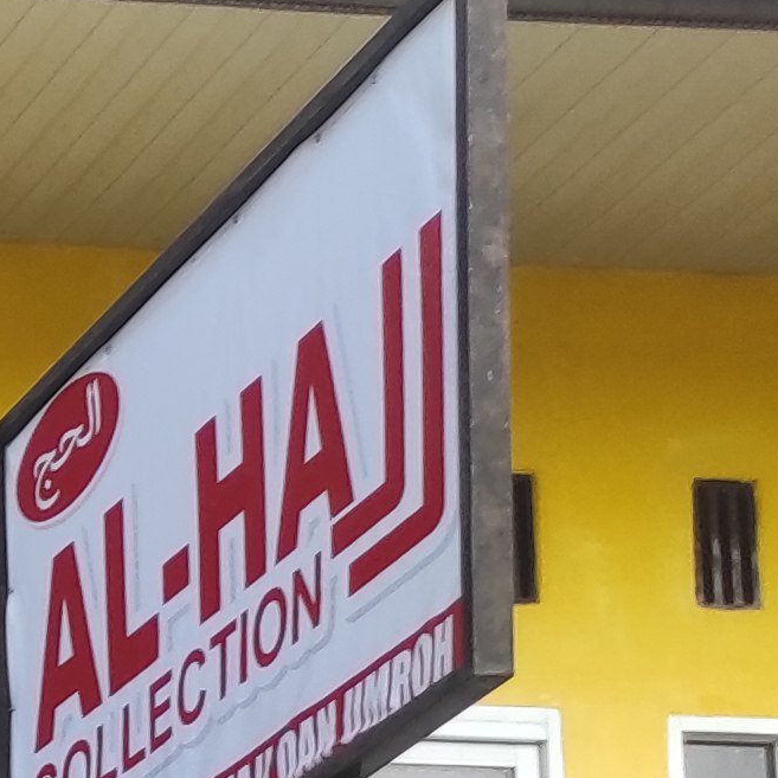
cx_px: -1594
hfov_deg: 9.0
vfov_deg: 9.8
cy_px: 1929
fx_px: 3967
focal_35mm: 156
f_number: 1.89
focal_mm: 5.43
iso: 100
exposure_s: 1/108
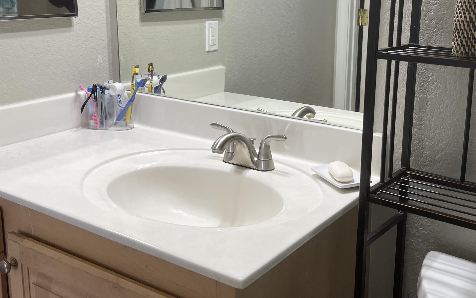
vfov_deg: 29.5
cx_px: 291
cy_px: 86
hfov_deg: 45.9
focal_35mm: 43
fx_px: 558
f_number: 1.5
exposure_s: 1/120
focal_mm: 5.7
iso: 64
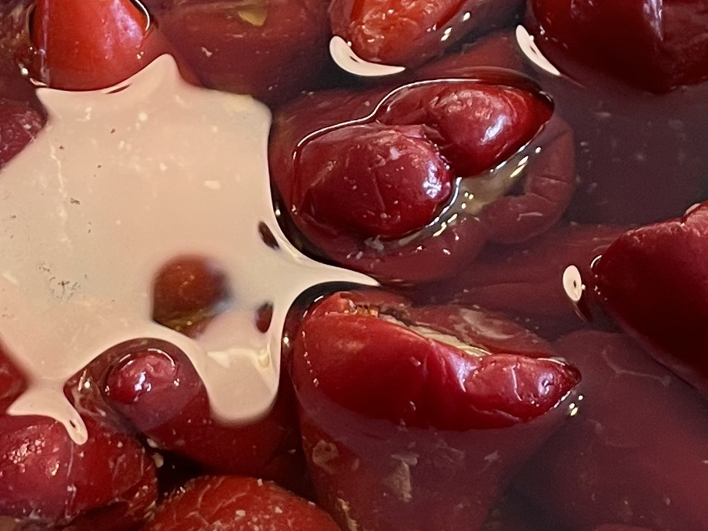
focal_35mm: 114
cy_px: 135
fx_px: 2332
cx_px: 132
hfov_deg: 17.1
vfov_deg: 13.0
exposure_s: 1/50
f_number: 1.6
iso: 100
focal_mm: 4.2
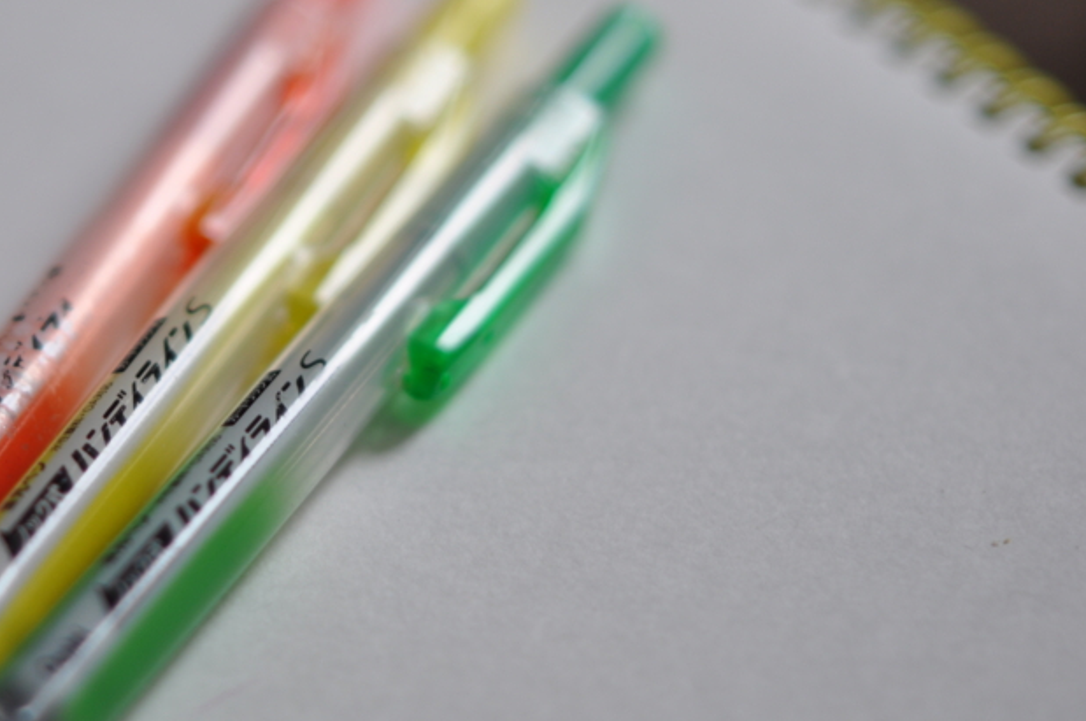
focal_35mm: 124
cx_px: 218
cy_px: 305
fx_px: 3736
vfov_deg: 11.0
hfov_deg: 16.4
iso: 200
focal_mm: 50
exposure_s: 1/500
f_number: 1.8
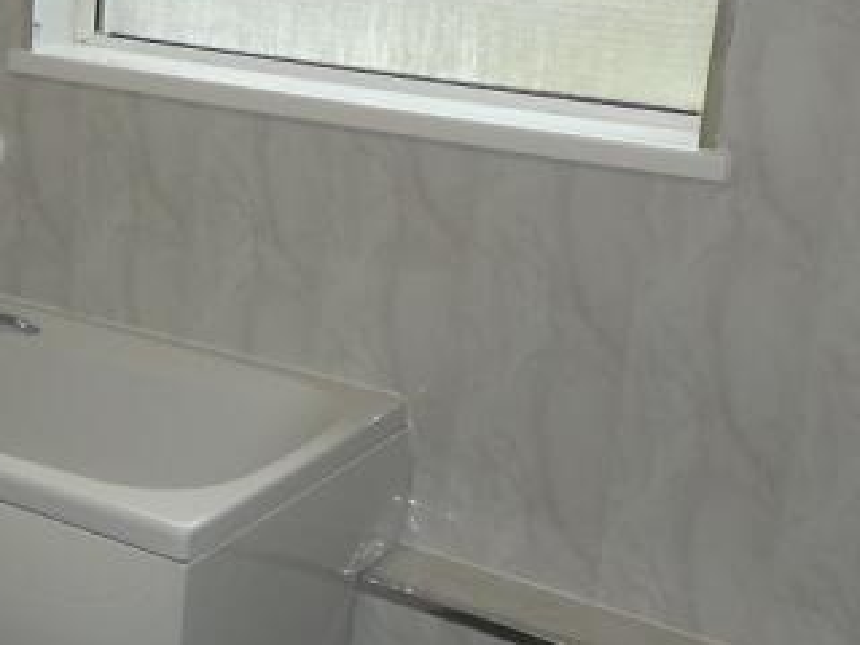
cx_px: 86
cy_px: 220
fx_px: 1590
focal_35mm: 64
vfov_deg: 22.8
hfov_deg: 29.1
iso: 125
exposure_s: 1/60
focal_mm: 3.6
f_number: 2.8
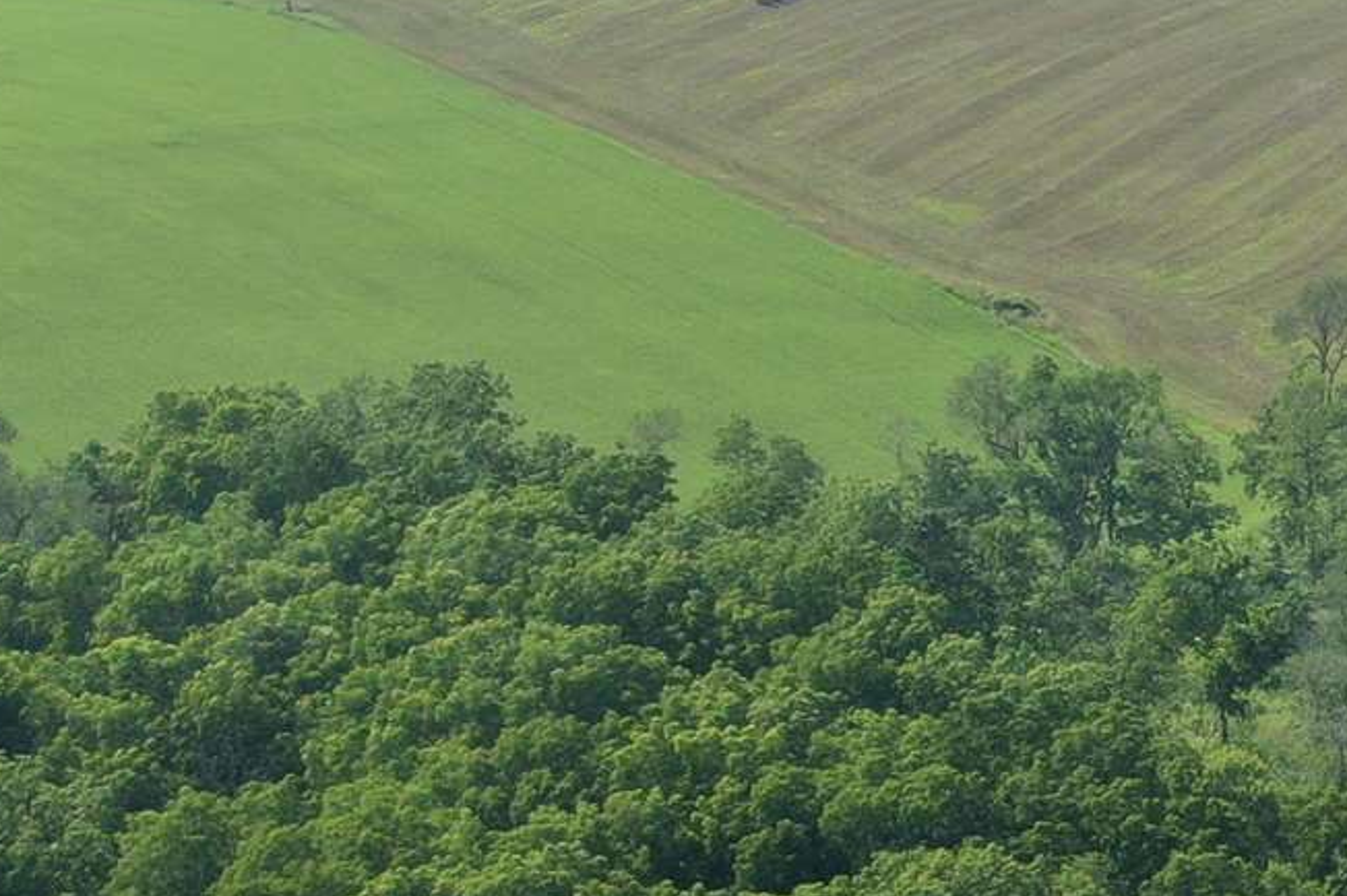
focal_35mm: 132
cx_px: 2415
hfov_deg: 13.9
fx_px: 4936
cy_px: 772
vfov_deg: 10.3
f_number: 2.8
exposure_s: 1/2000
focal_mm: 10.26
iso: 100
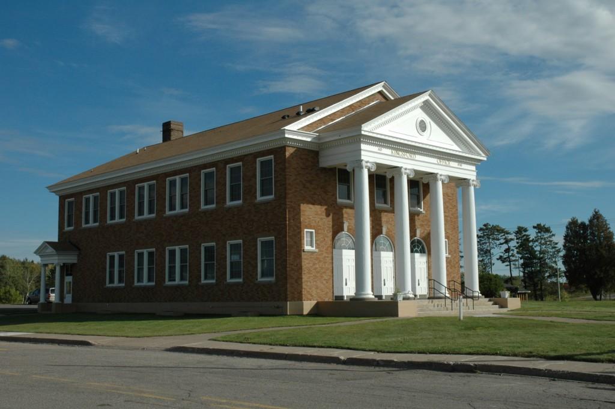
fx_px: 743
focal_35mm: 44
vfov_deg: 30.8
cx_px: 308
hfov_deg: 45.0
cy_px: 204
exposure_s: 1/500
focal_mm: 29
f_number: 13
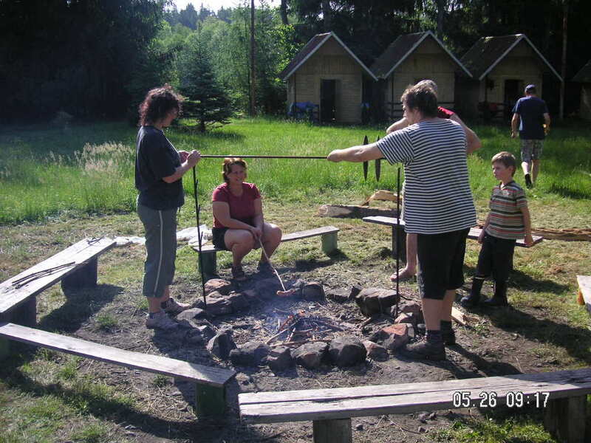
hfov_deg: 50.1
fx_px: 632
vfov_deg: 38.7
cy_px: 222
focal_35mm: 37
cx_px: 296
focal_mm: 6.1
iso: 50
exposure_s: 1/750
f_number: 2.8
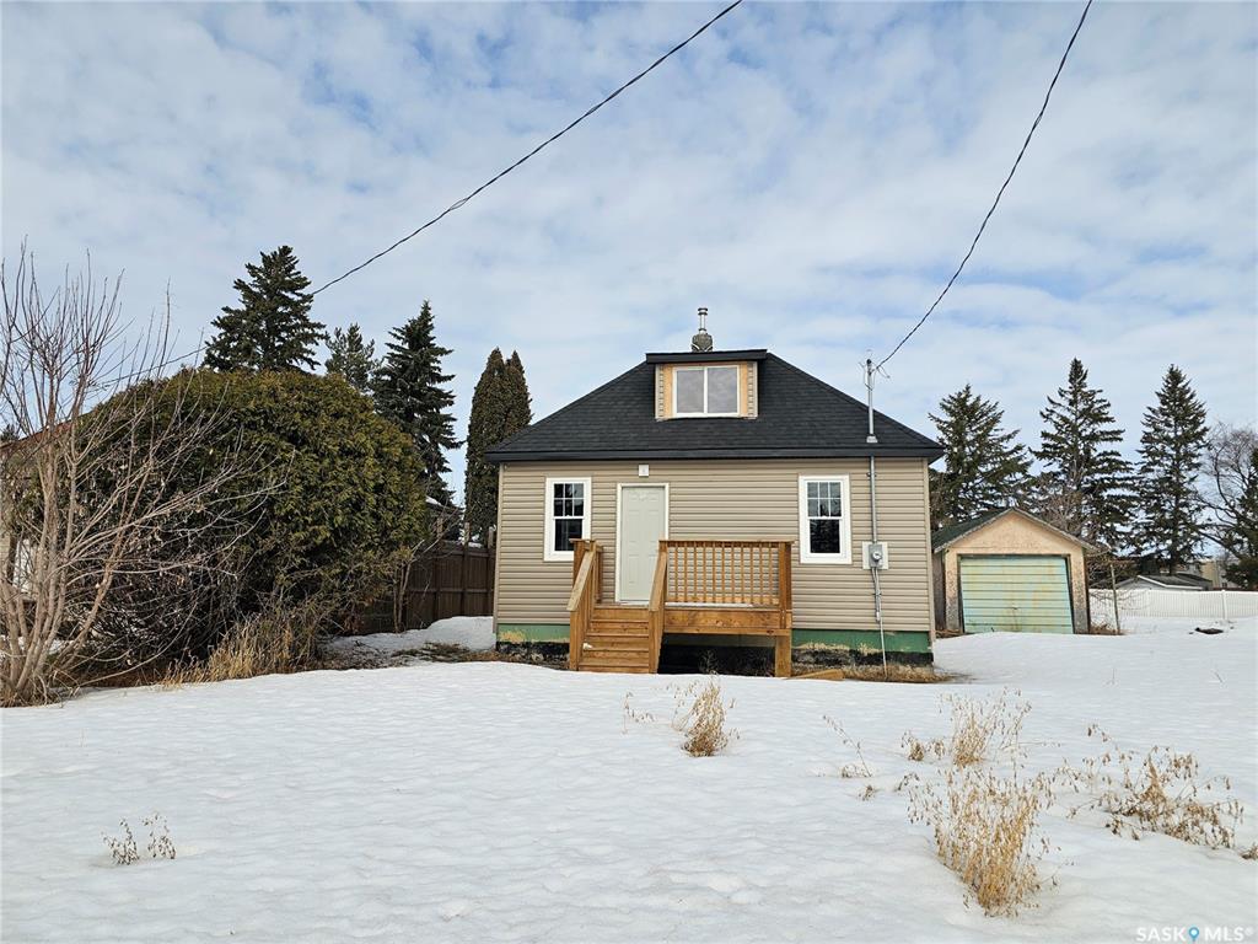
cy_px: 472
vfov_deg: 58.9
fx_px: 836
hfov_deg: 73.9
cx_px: 629
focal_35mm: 23
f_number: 1.7
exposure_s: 1/1904
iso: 12
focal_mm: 6.3
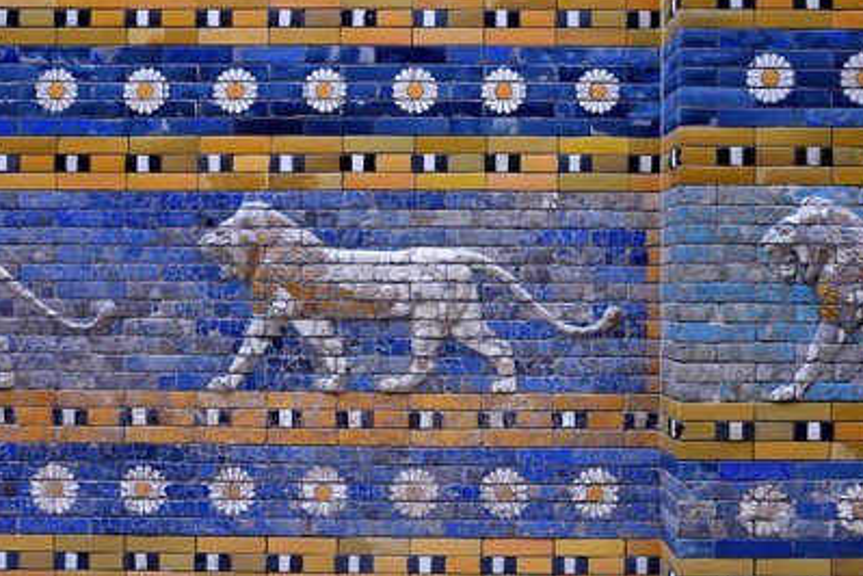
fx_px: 959
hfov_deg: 48.4
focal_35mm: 40
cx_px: 448
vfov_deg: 33.4
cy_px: 290
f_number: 7.1
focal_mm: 38
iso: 3200
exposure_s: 1/80
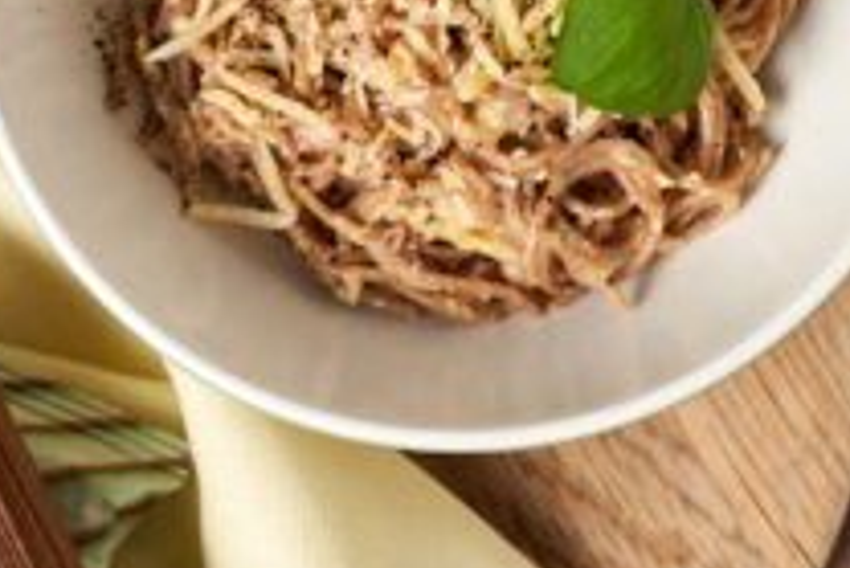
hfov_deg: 16.0
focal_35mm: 128
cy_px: 437
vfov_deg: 10.7
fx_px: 3024
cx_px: 494
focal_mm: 37
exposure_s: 1/250
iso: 100
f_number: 4
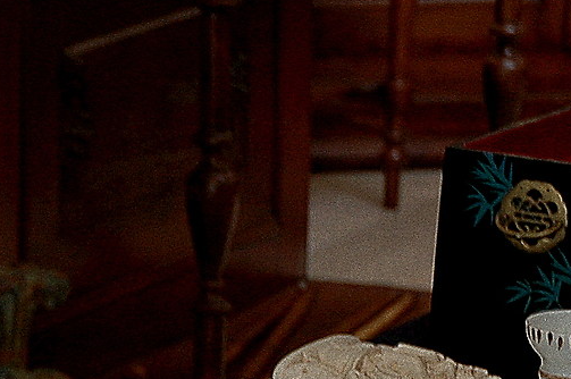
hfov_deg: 7.5
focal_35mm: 272
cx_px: -258
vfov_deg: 5.0
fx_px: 4309
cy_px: 670
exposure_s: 1/60
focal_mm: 38
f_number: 4.2
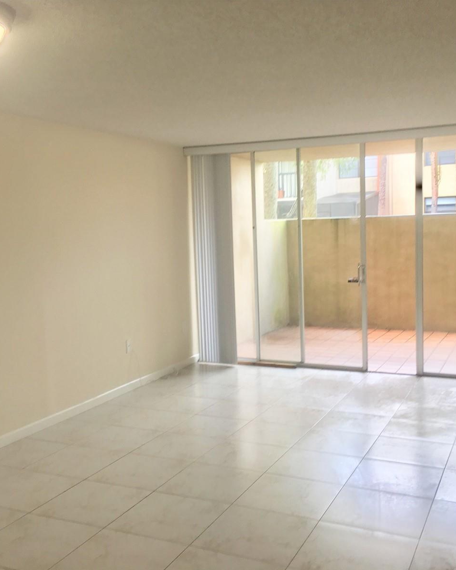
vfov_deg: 47.9
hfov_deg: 39.1
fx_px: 641
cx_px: 217
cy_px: 286
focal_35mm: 38
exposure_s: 1/60
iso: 25
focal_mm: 4.15
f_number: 2.2
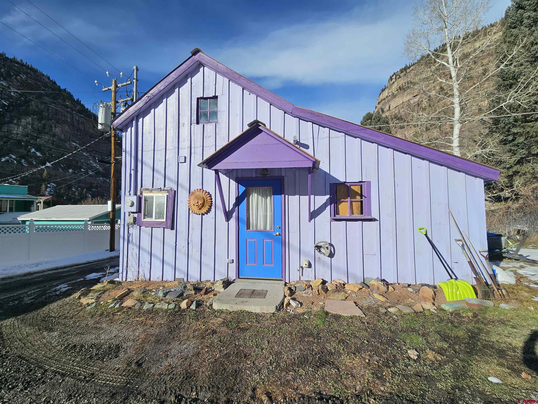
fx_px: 202
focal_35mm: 13
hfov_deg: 106.2
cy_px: 202
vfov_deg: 89.9
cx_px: 269
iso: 50
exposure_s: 1/4420
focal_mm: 2.2
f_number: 2.2
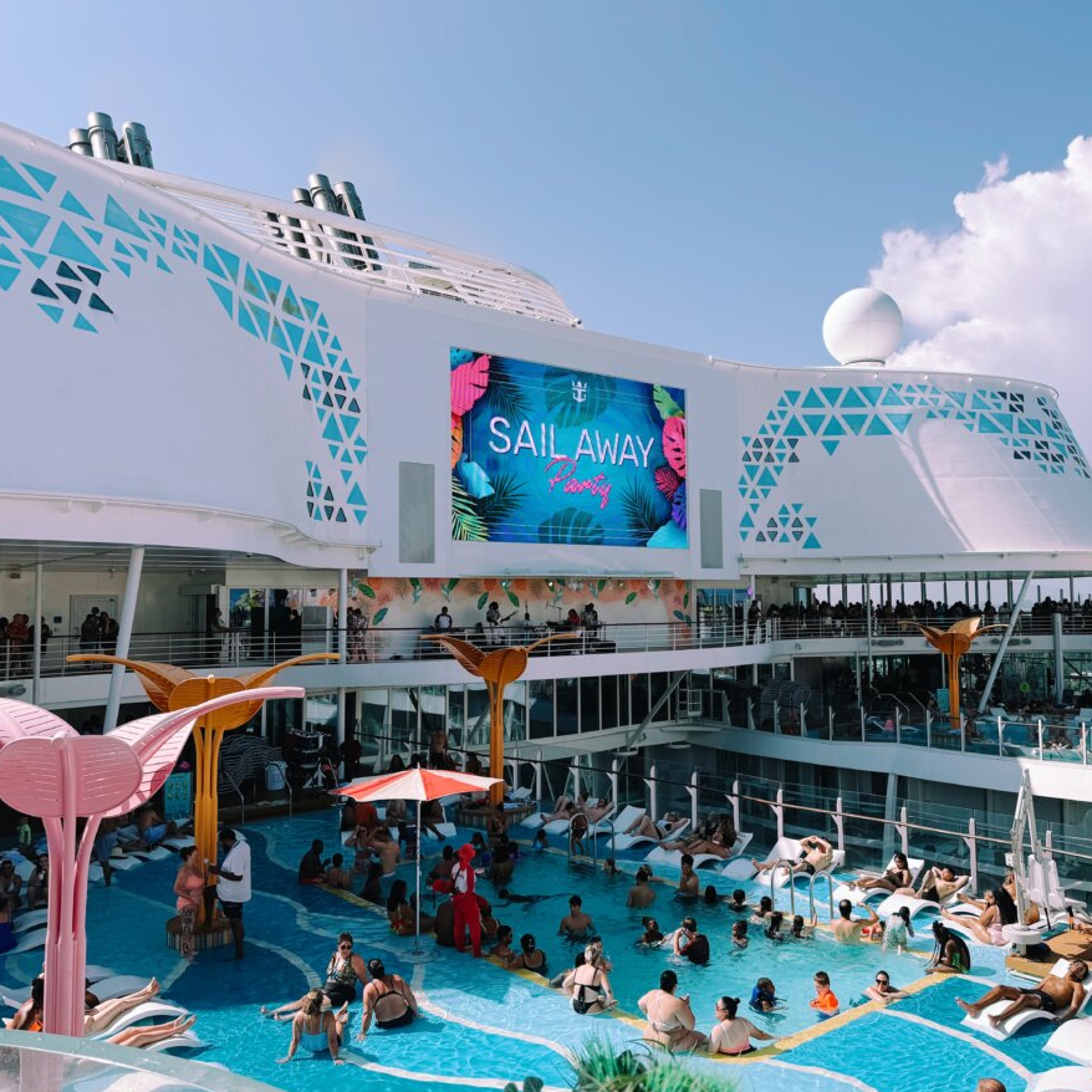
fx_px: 1035
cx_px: 633
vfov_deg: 55.6
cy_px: 544
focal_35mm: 29
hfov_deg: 55.4
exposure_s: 1/6711
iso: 80
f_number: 1.78
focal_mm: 6.76
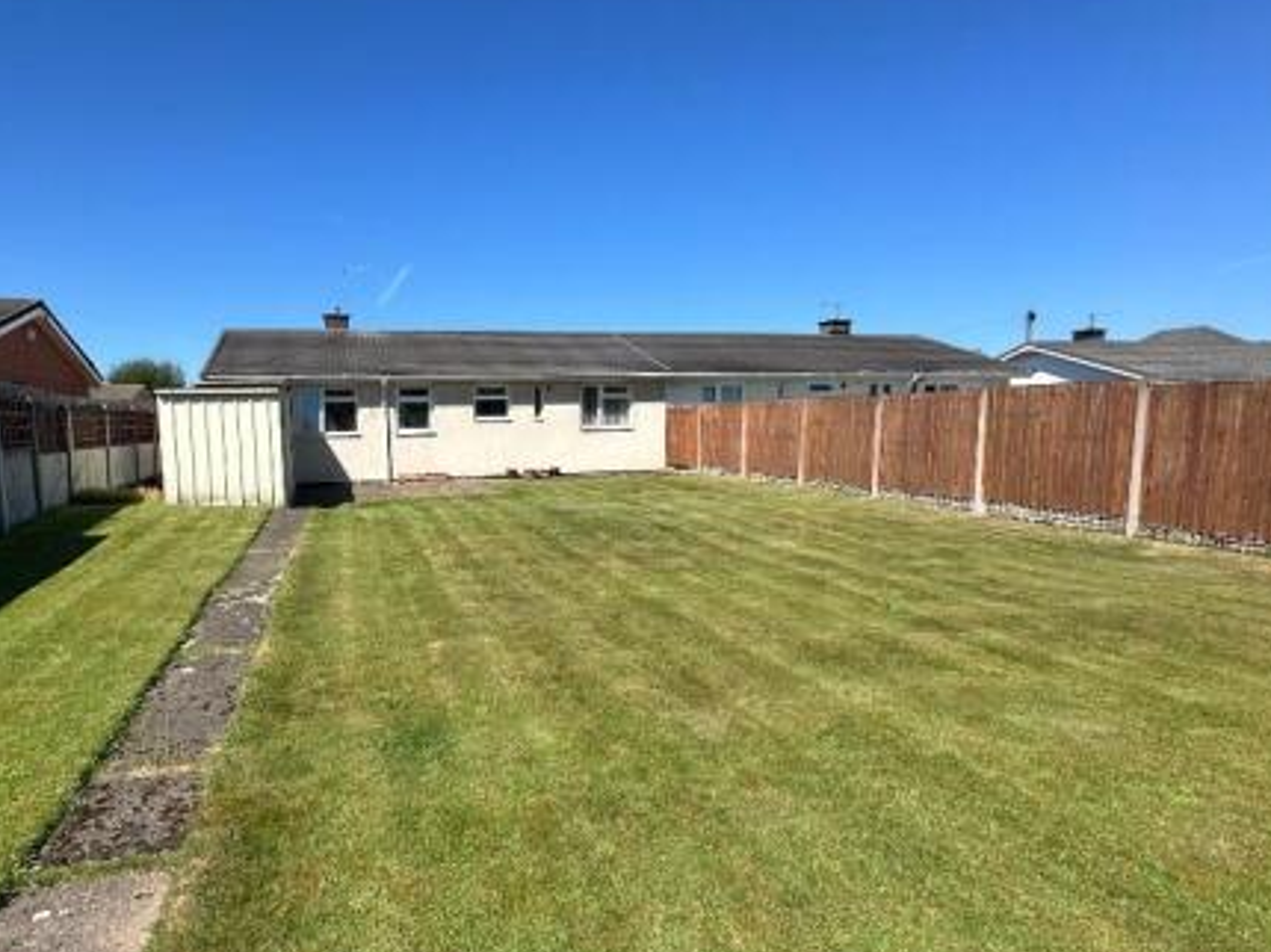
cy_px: 507
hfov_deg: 83.0
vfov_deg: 68.6
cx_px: 471
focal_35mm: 19
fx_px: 697
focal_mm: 2.22
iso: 50
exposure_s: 1/2304
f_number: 2.2
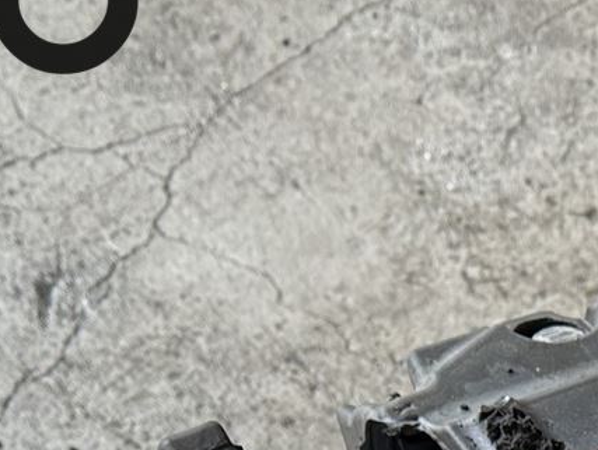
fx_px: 1988
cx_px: 711
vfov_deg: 11.2
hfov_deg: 16.4
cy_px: 1000
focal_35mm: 115
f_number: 1.78
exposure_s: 1/100
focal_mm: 6.86
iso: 80
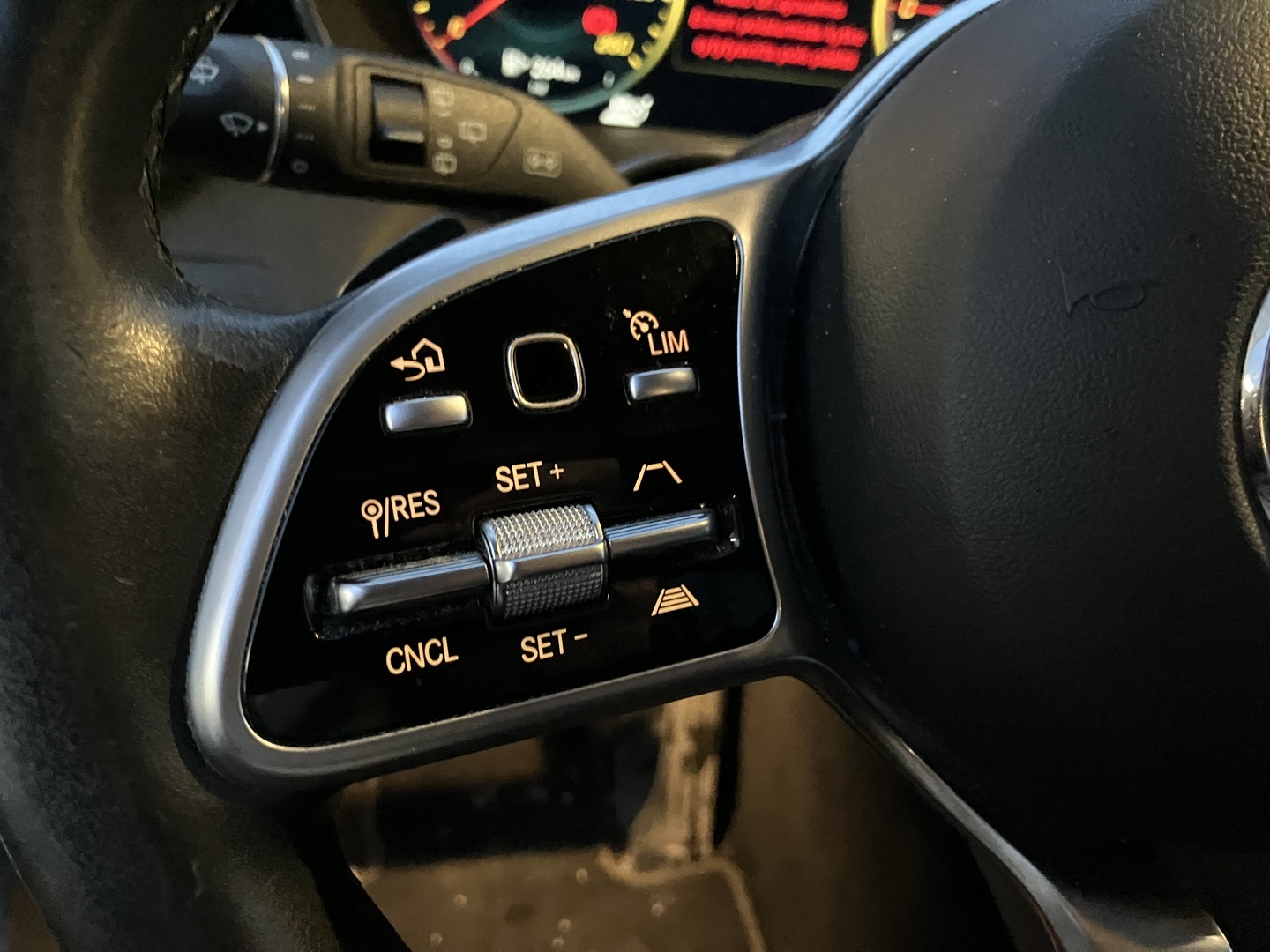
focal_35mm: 28
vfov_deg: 49.7
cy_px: 476
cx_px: 635
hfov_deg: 63.4
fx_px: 1027
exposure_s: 1/15
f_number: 1.8
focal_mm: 3.99
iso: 1600
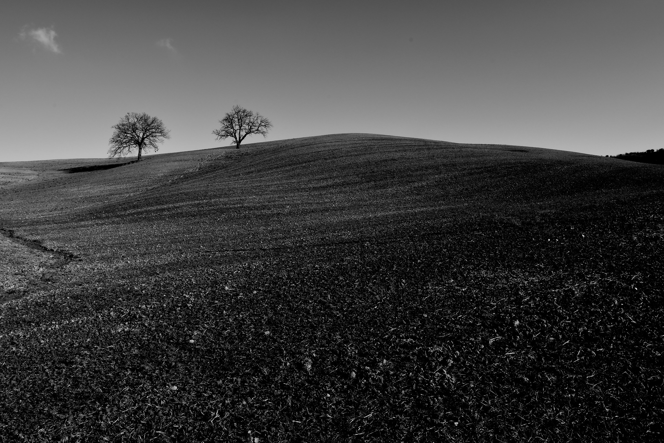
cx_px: 332
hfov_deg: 67.4
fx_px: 498
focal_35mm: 27
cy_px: 222
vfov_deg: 47.9
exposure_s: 1/60
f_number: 22
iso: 200
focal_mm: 18
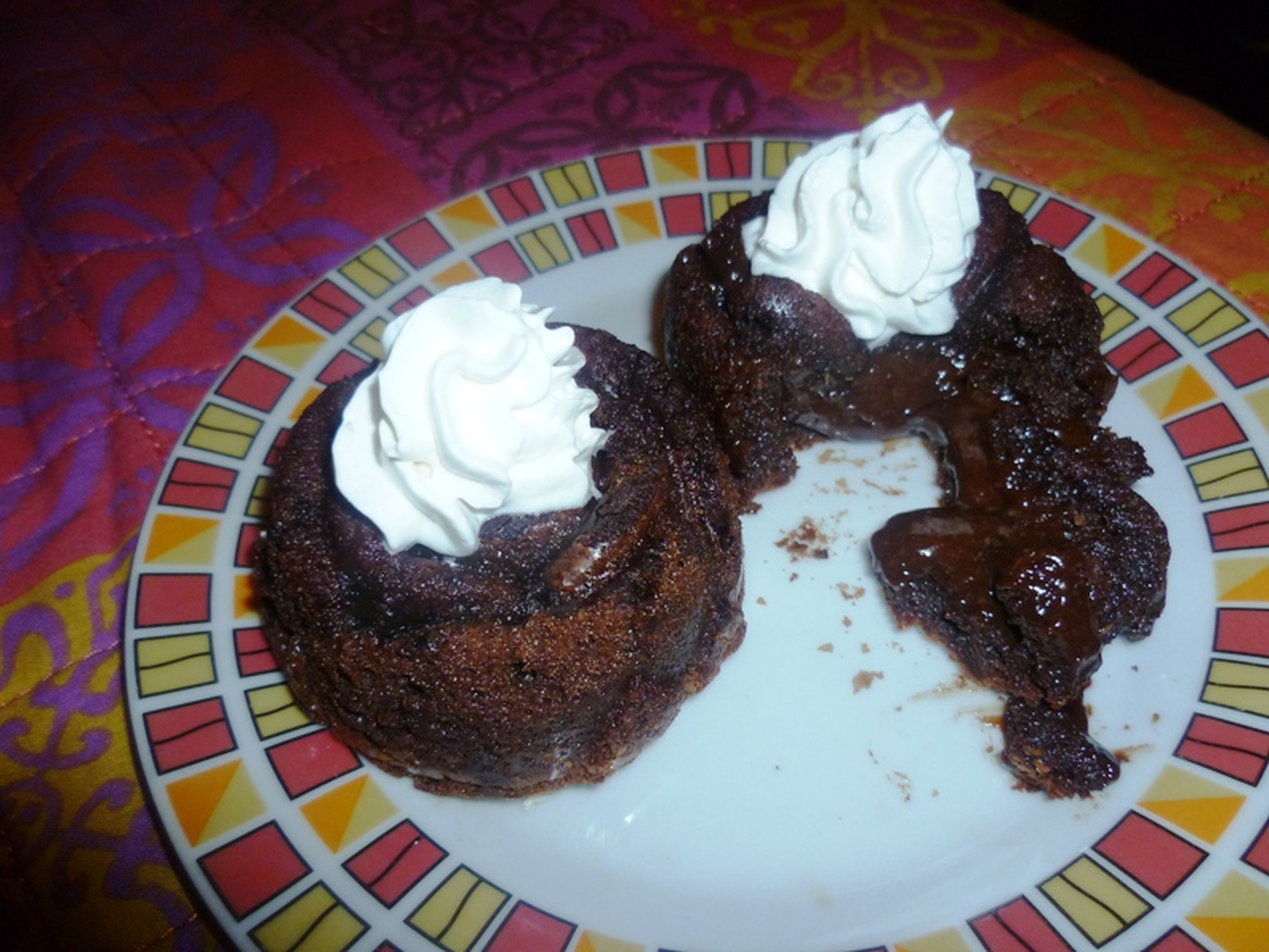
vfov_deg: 49.7
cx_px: 634
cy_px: 476
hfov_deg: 63.4
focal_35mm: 28
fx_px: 1026
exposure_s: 1/30
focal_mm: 5
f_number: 2.8
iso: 160
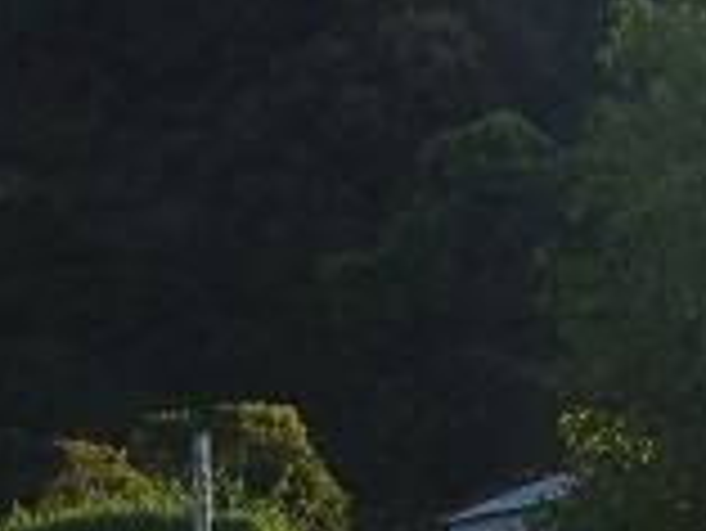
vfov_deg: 6.7
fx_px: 4490
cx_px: 450
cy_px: -112
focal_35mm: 220
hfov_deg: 9.0
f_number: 4.6
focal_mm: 16.1
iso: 100
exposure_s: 1/250
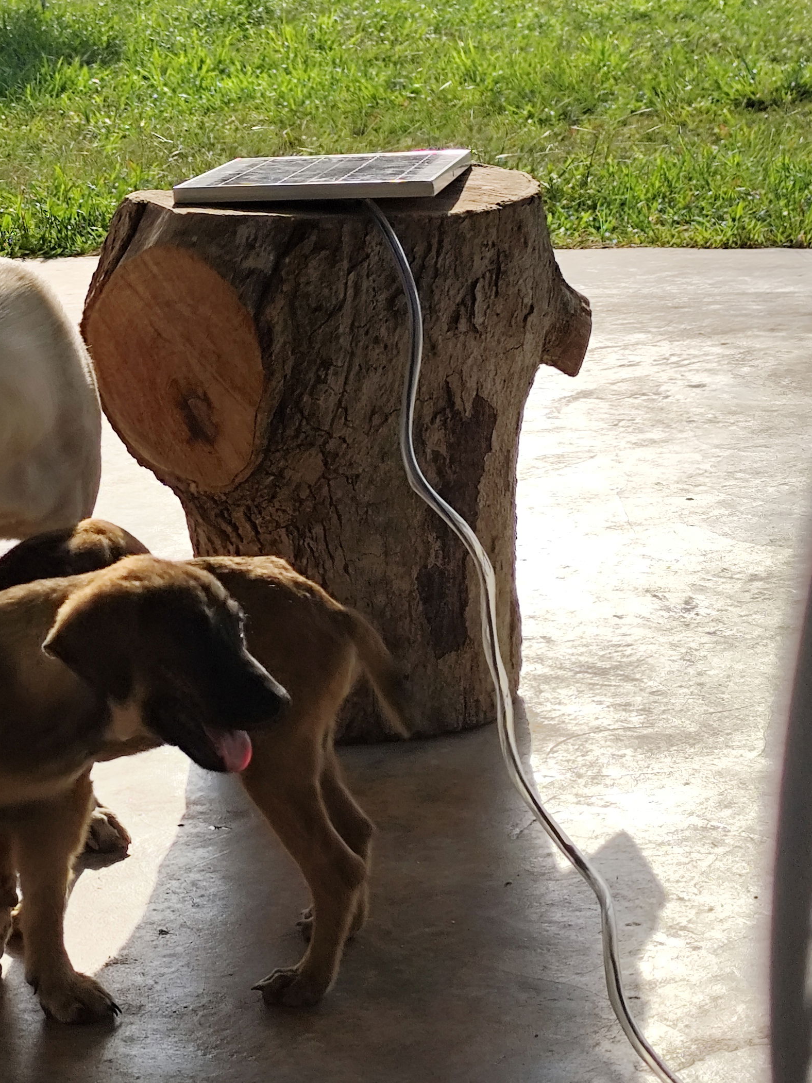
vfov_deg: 19.8
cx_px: 74
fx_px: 3097
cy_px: 367
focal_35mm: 99
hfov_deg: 14.8
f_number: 1.65
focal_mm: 6.19
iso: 50
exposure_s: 1/2419
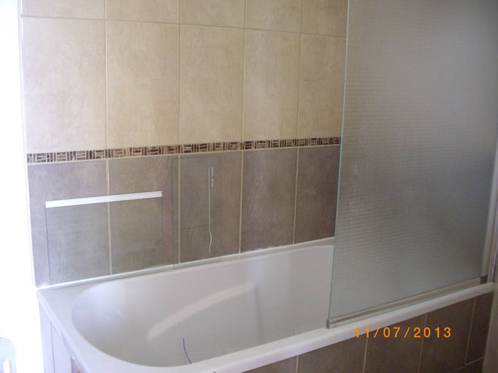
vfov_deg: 36.8
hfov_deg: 47.9
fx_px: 561
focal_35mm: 39
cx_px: 248
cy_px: 185
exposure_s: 1/30
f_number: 2.8
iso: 400
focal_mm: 7.9
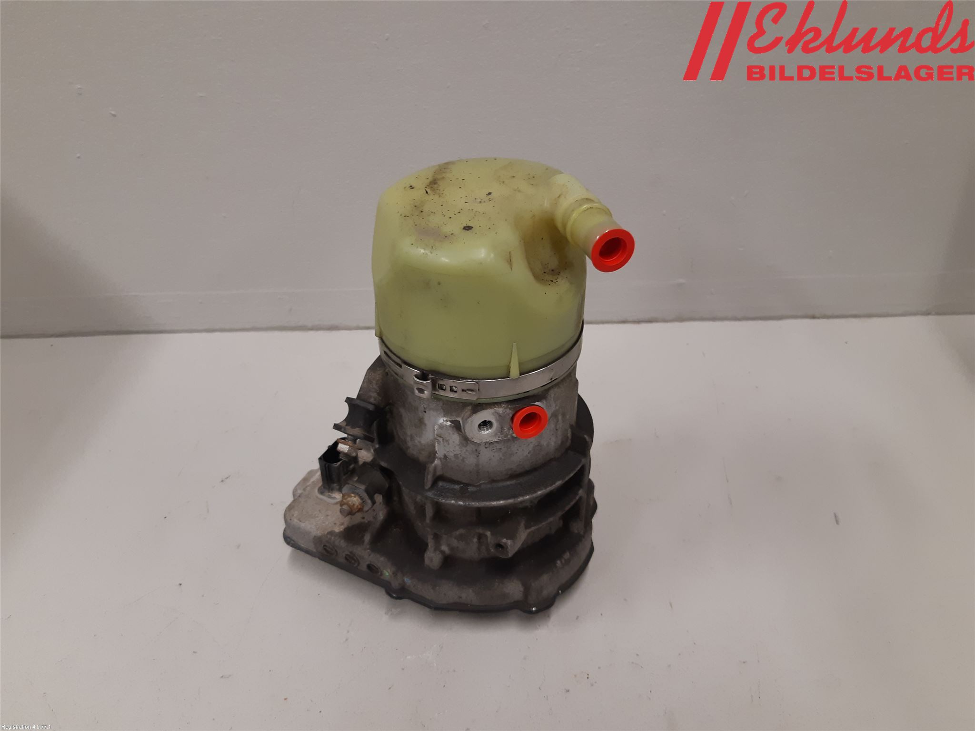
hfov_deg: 67.3
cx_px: 488
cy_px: 366
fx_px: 732
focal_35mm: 26
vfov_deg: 53.1
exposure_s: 1/50
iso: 125
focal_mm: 3.93
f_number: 1.7
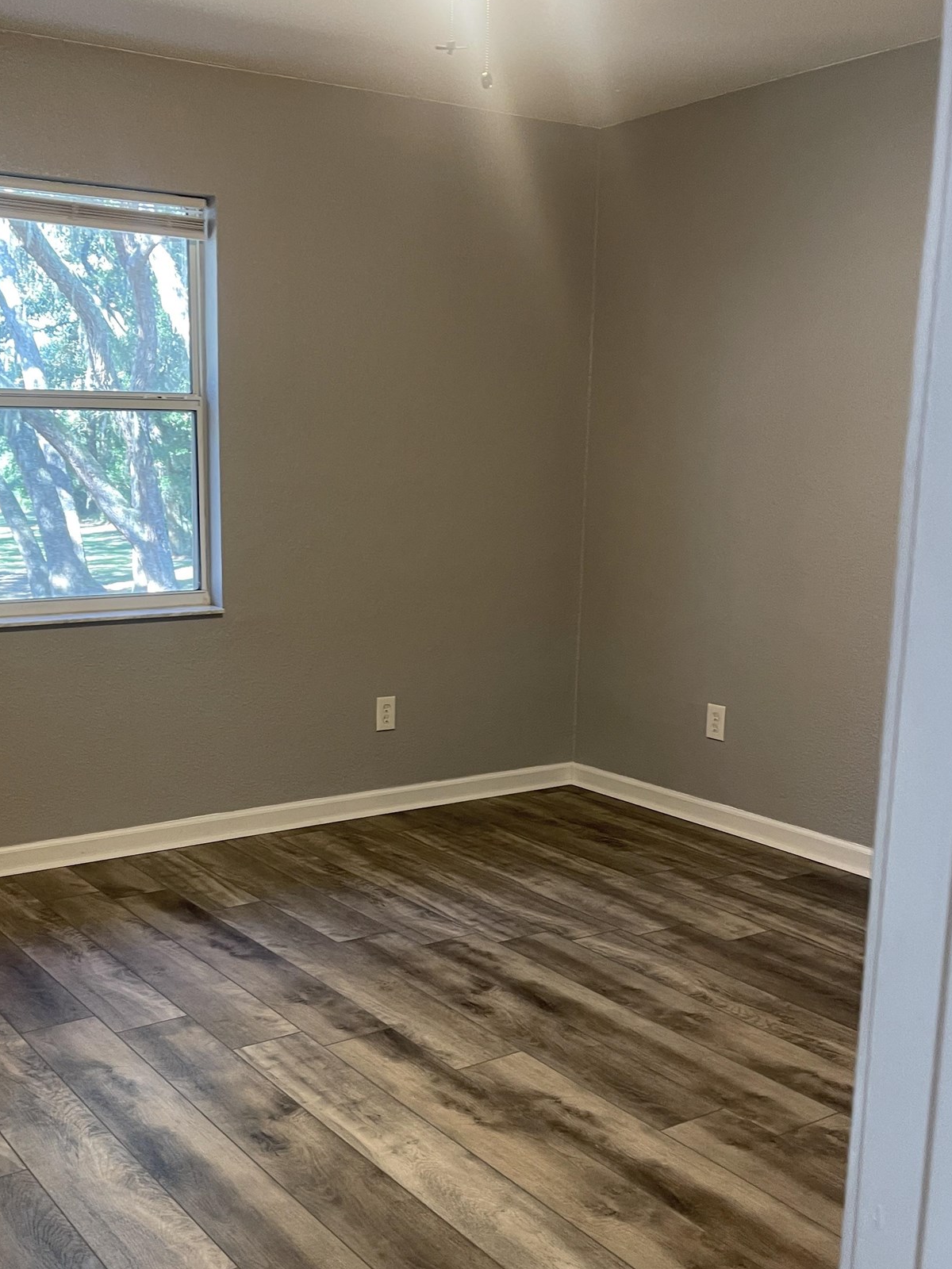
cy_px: 739
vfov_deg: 51.1
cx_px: 390
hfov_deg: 39.5
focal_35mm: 36
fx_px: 1320
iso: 160
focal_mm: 5.1
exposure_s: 1/60
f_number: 1.6
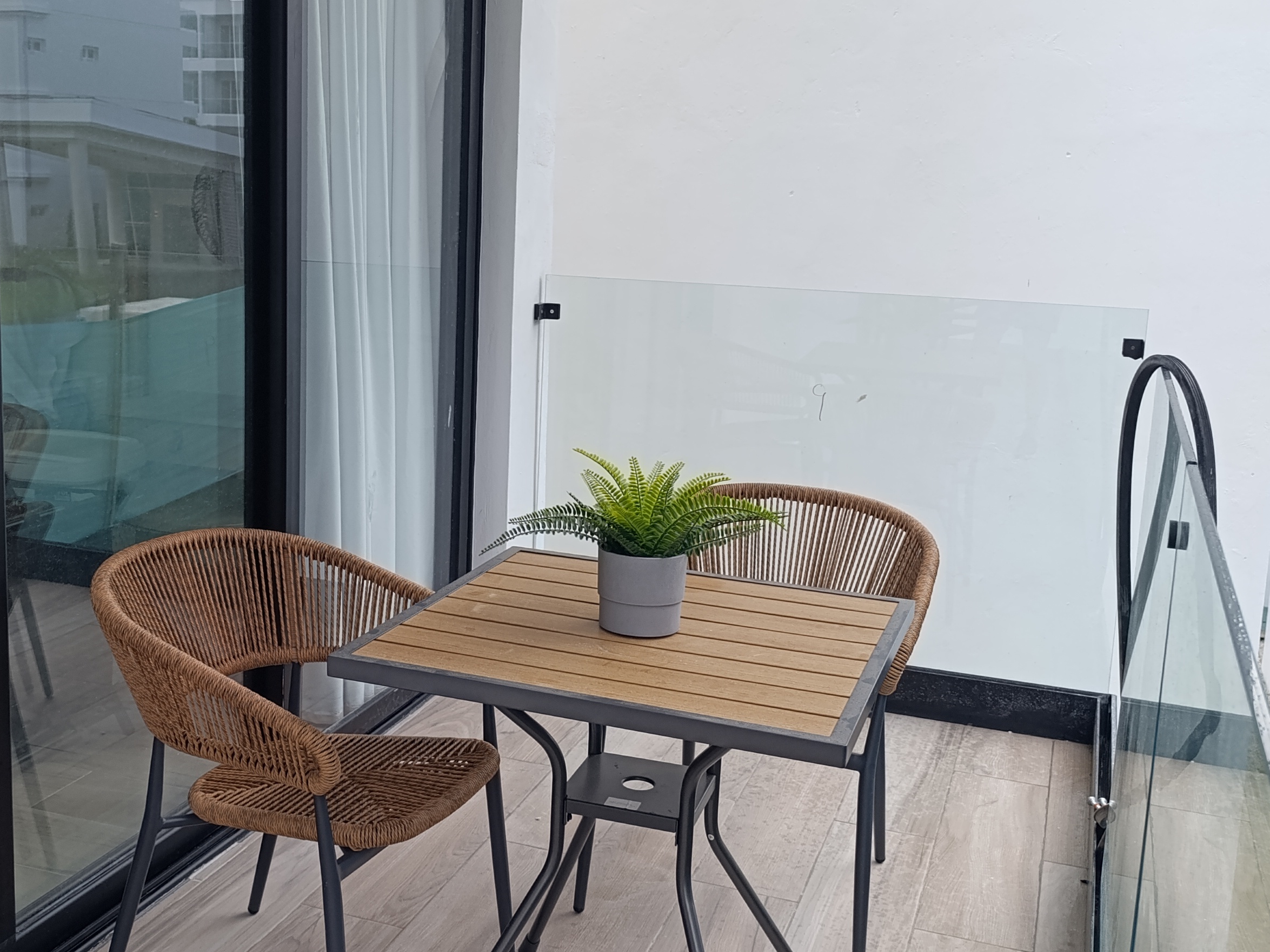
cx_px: 504
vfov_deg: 35.9
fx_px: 1468
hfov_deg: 46.5
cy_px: 411
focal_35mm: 40
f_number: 1.6
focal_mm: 6.14
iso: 50
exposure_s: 1/134
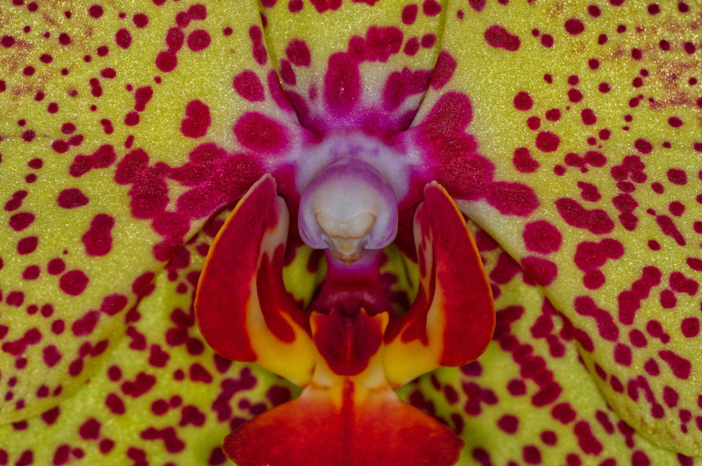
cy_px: 233
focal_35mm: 158
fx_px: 3067
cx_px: 351
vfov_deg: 8.7
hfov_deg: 13.1
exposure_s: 1/60
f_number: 11
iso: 200
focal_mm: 105
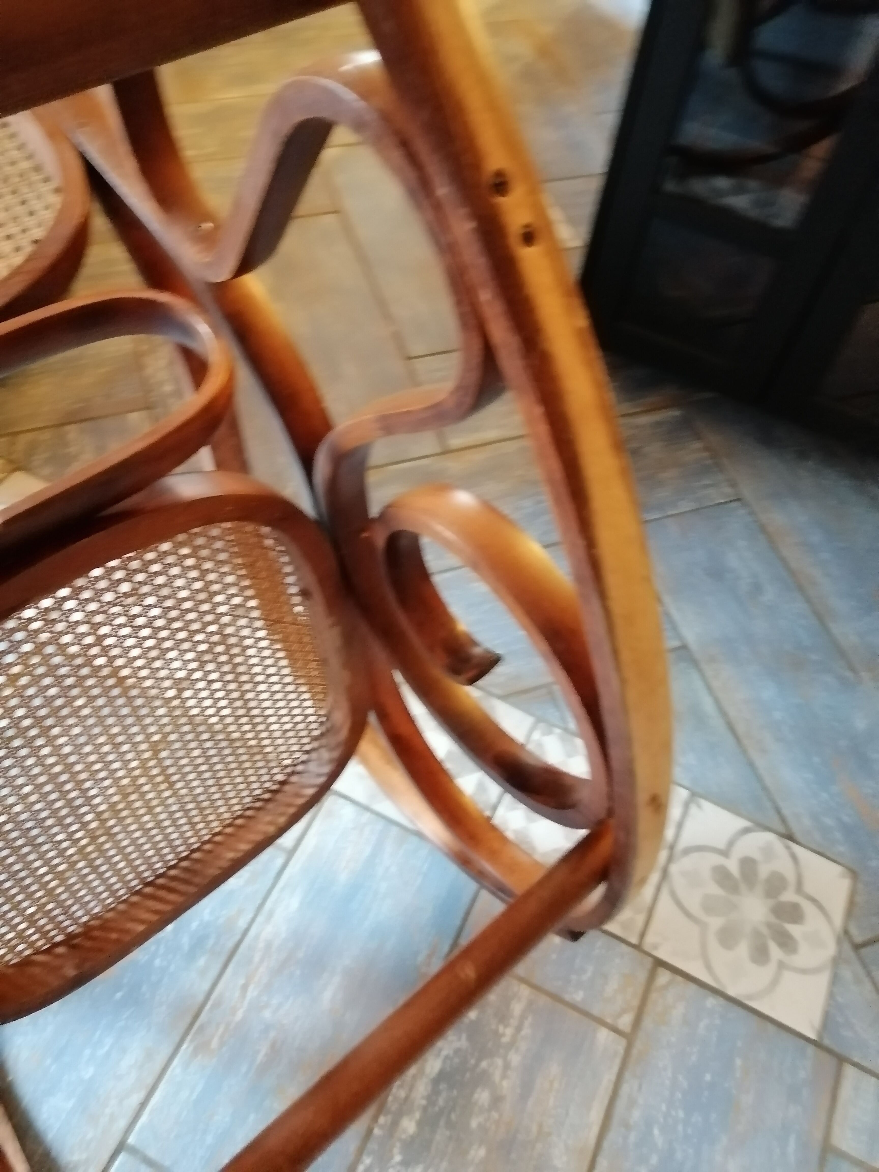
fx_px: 880
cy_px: 586
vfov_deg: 67.3
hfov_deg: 53.1
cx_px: 440
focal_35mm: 26
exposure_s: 1/16.7
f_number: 1.8
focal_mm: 3.95
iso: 800
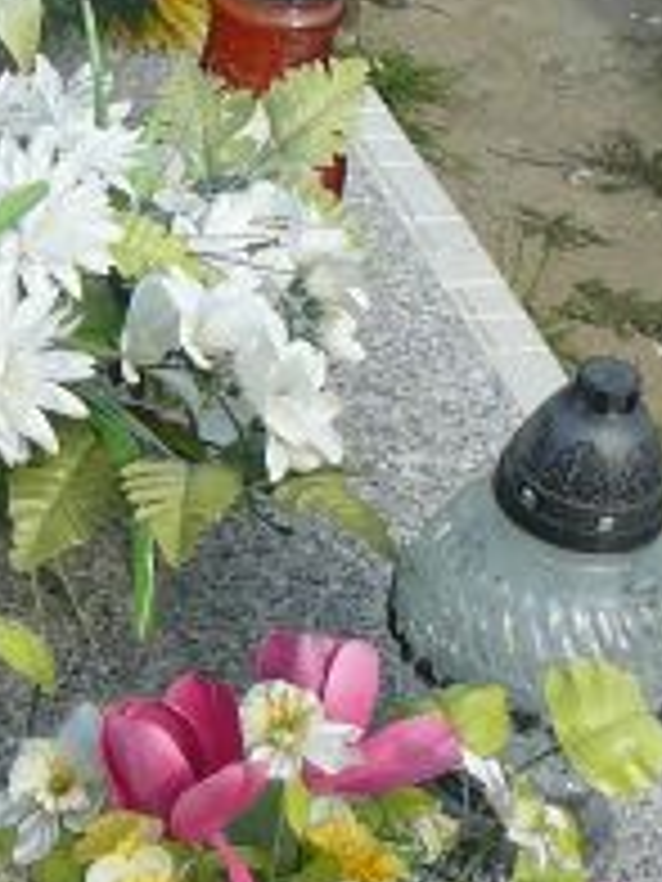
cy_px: 108
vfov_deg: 17.1
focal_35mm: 114
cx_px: -162
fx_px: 2907
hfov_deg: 12.6
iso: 80
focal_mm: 5.2
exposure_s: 1/400
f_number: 5
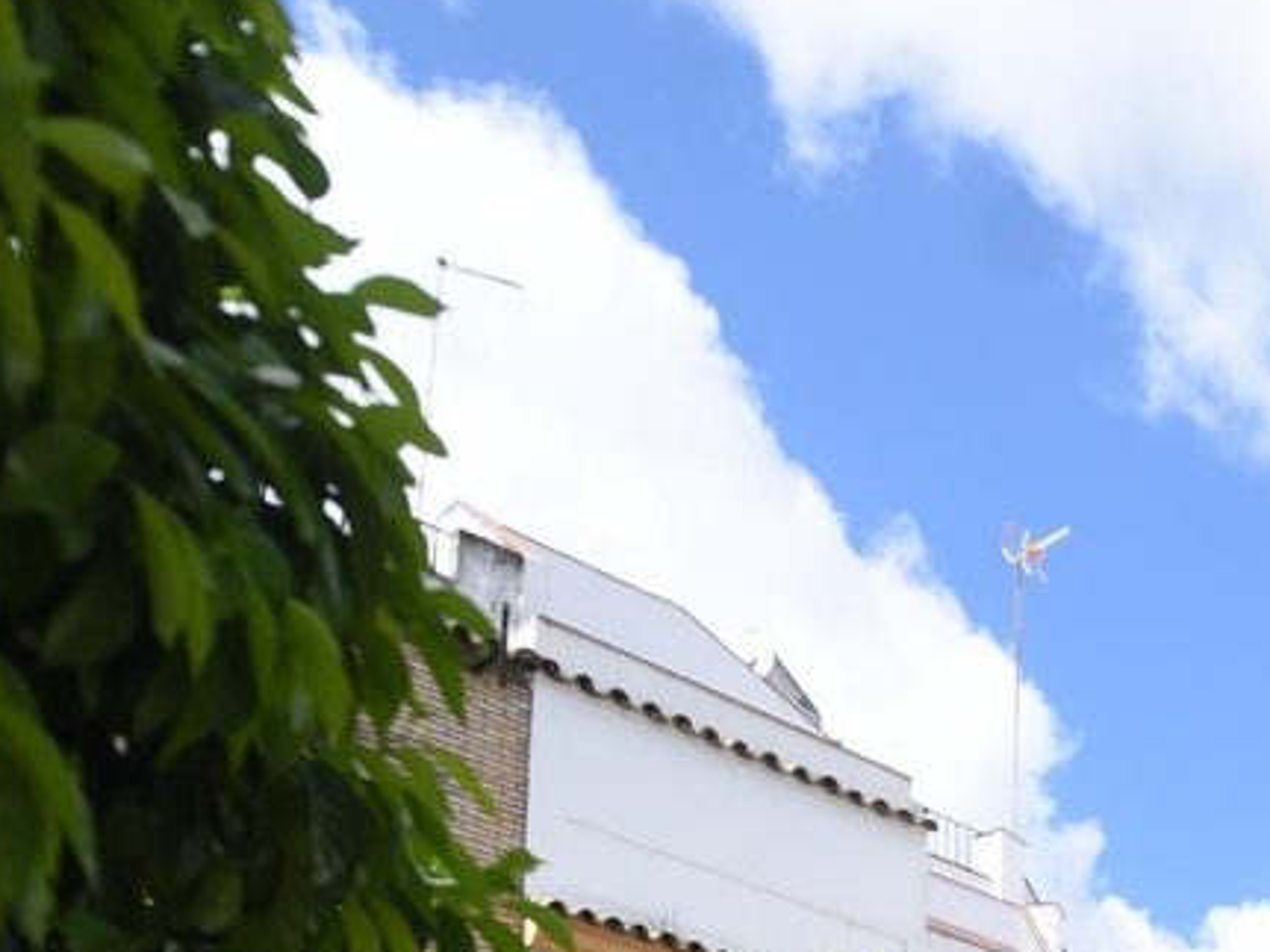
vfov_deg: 22.3
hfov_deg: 28.9
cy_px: 1533
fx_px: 1834
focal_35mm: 50
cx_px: 1756
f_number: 3.5
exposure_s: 1/800
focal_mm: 14
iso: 100
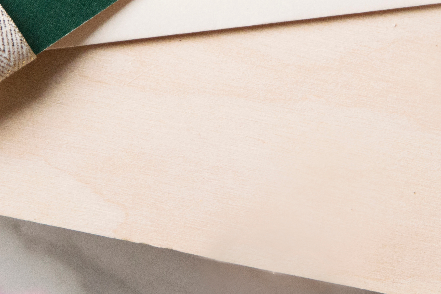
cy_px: -120
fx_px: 3185
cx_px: 302
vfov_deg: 5.2
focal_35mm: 260
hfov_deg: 7.9
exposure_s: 1/200
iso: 640
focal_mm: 50
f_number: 2.8
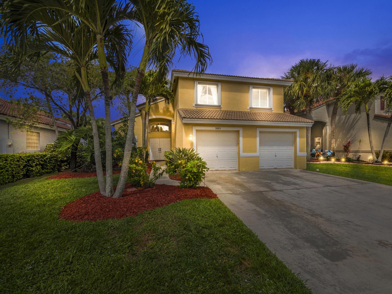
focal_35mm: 14
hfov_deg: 102.1
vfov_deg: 85.7
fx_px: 159
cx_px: 196
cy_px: 147
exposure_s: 1/500
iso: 200
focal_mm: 7
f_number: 8
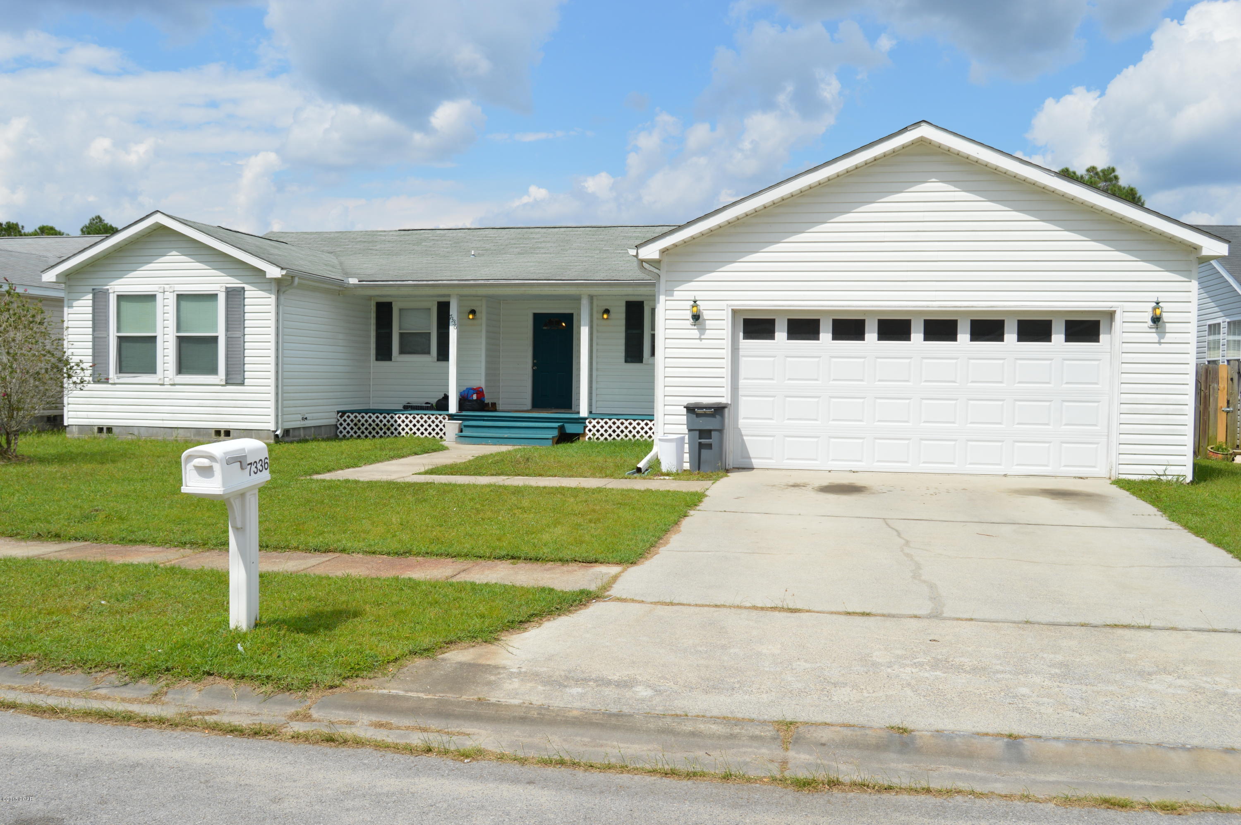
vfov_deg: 43.5
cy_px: 412
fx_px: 1033
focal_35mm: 30
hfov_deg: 62.0
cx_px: 620
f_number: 9
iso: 100
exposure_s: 1/320
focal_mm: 20
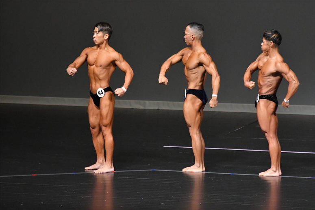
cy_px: 105
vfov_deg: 4.4
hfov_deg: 6.5
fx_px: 2755
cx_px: 158
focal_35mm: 315
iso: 5000
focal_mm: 210
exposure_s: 1/400
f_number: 5.6
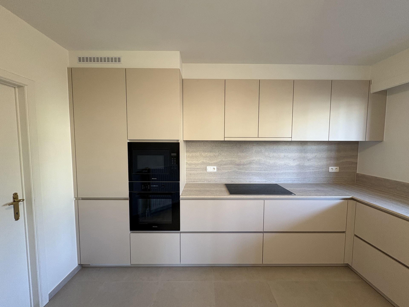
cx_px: 204
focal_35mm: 14
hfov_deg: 102.1
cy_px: 154
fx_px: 165
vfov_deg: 85.7
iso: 160
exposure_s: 1/50
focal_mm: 2.22
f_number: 2.2
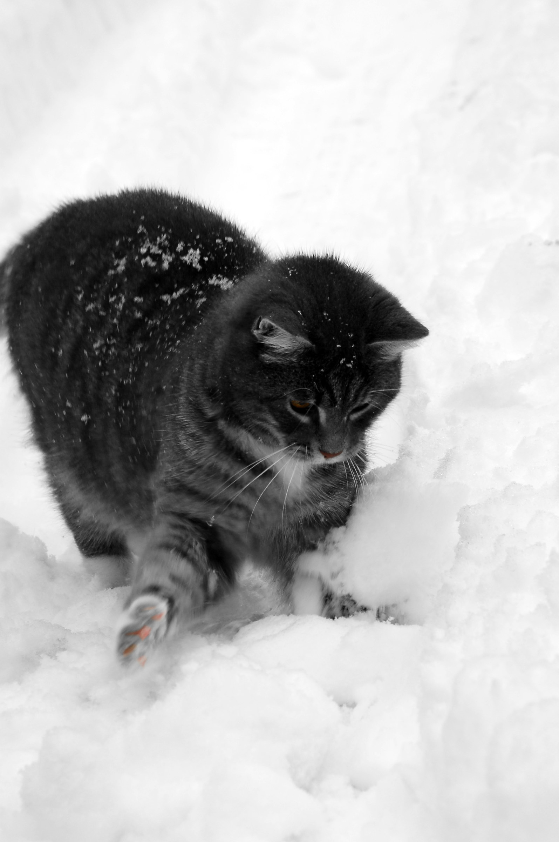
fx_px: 3151
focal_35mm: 135
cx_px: 280
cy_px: 421
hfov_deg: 10.1
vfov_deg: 15.2
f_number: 11
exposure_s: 1/125
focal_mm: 90
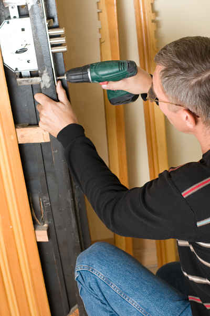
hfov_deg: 18.1
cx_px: 105
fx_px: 658
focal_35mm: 75
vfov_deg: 27.0
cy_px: 158
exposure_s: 1/125
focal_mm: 50
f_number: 6.3
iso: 200
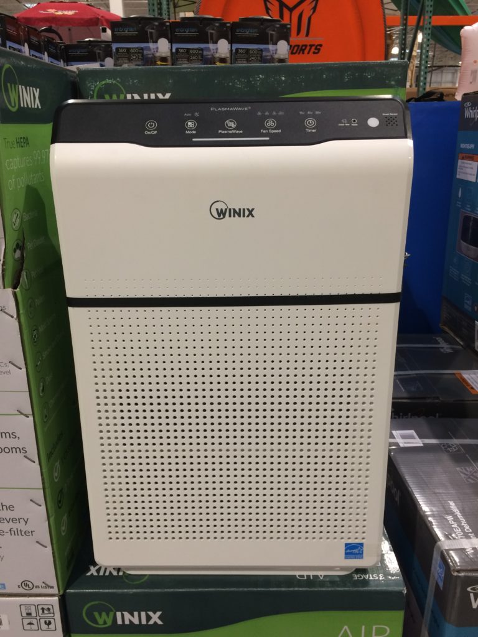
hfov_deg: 48.2
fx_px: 534
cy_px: 318
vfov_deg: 61.7
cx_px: 239
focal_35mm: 29
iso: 80
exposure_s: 1/30
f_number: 2.2
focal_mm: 4.15
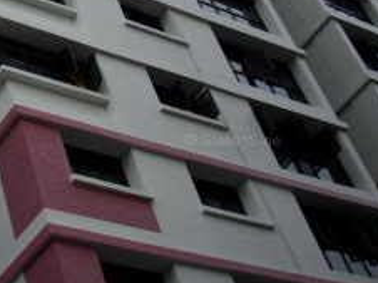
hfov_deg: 20.9
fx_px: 982
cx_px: -25
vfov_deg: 15.9
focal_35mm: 90
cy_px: -25
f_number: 2.8
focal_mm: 6.2
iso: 80
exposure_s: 1/160
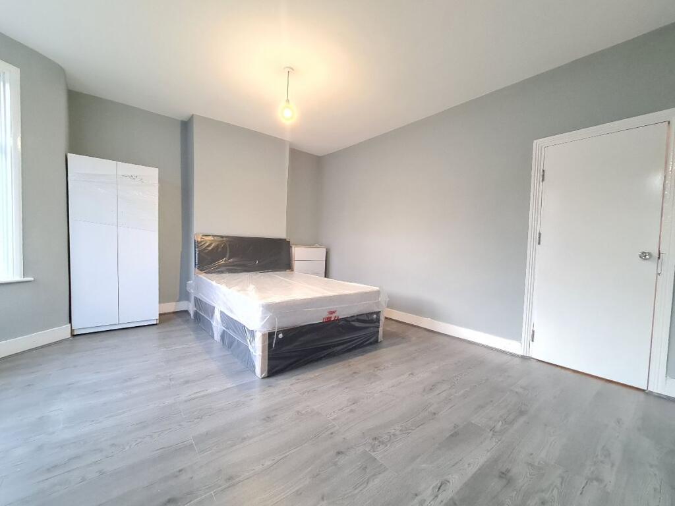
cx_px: 338
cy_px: 253
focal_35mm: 13
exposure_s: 1/25
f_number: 2.2
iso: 800
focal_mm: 2.2
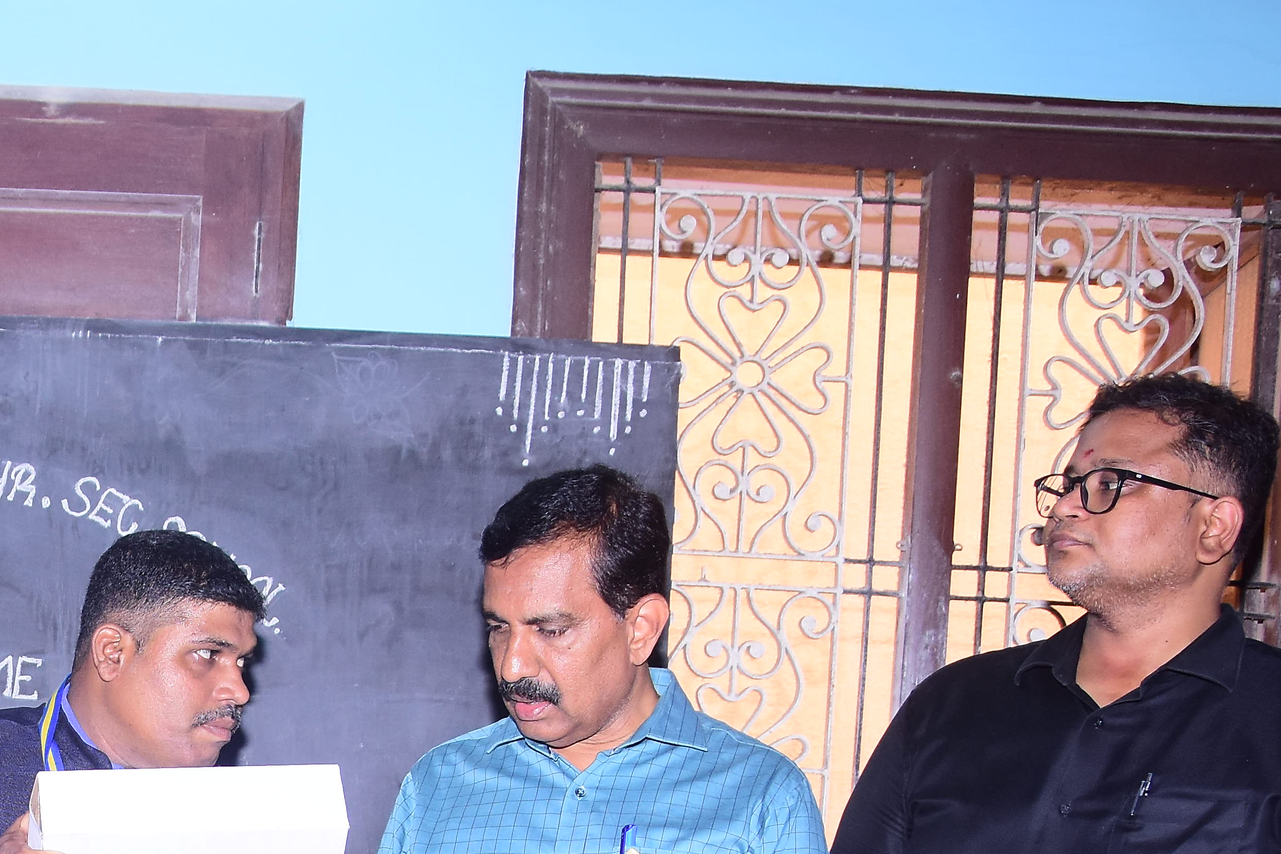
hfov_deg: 15.8
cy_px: 973
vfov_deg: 10.6
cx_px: 27
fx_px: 4527
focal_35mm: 127
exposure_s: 1/125
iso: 640
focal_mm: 35
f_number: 6.3
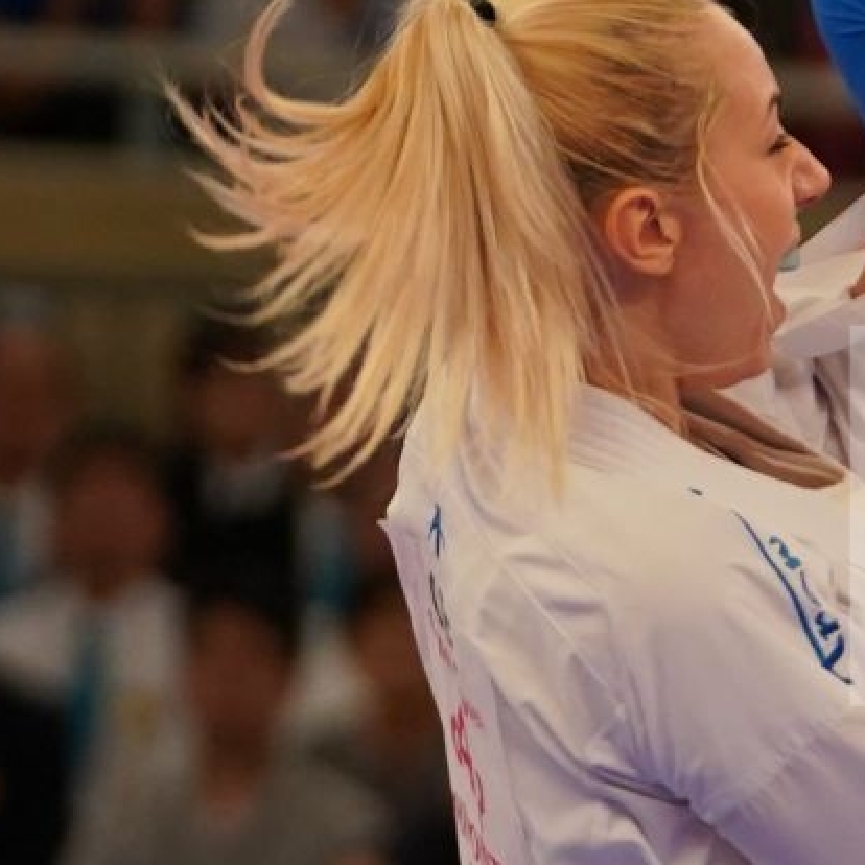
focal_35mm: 812
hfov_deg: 2.2
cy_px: 516
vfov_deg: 2.2
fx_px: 22956
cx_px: 1753
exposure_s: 1/1000
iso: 1600
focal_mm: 147
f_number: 2.8
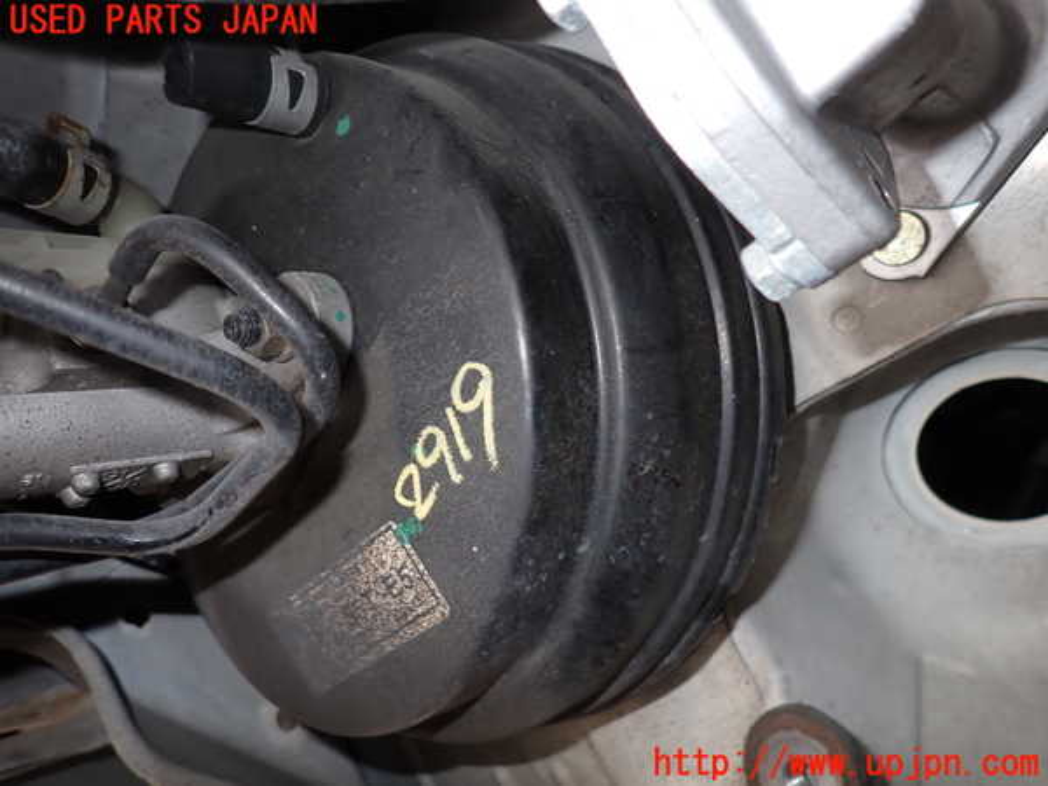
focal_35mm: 25
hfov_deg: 69.4
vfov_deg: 54.9
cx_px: 524
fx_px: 757
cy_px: 393
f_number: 5.6
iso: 100
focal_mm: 4.5
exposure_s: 1/30
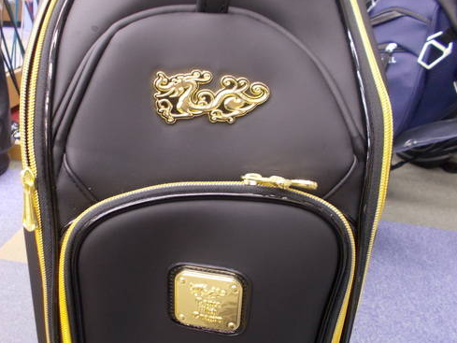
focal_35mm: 34
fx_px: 449
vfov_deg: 41.8
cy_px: 177
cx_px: 187
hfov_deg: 53.6
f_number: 3.2
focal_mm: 4.6
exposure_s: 1/13
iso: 200
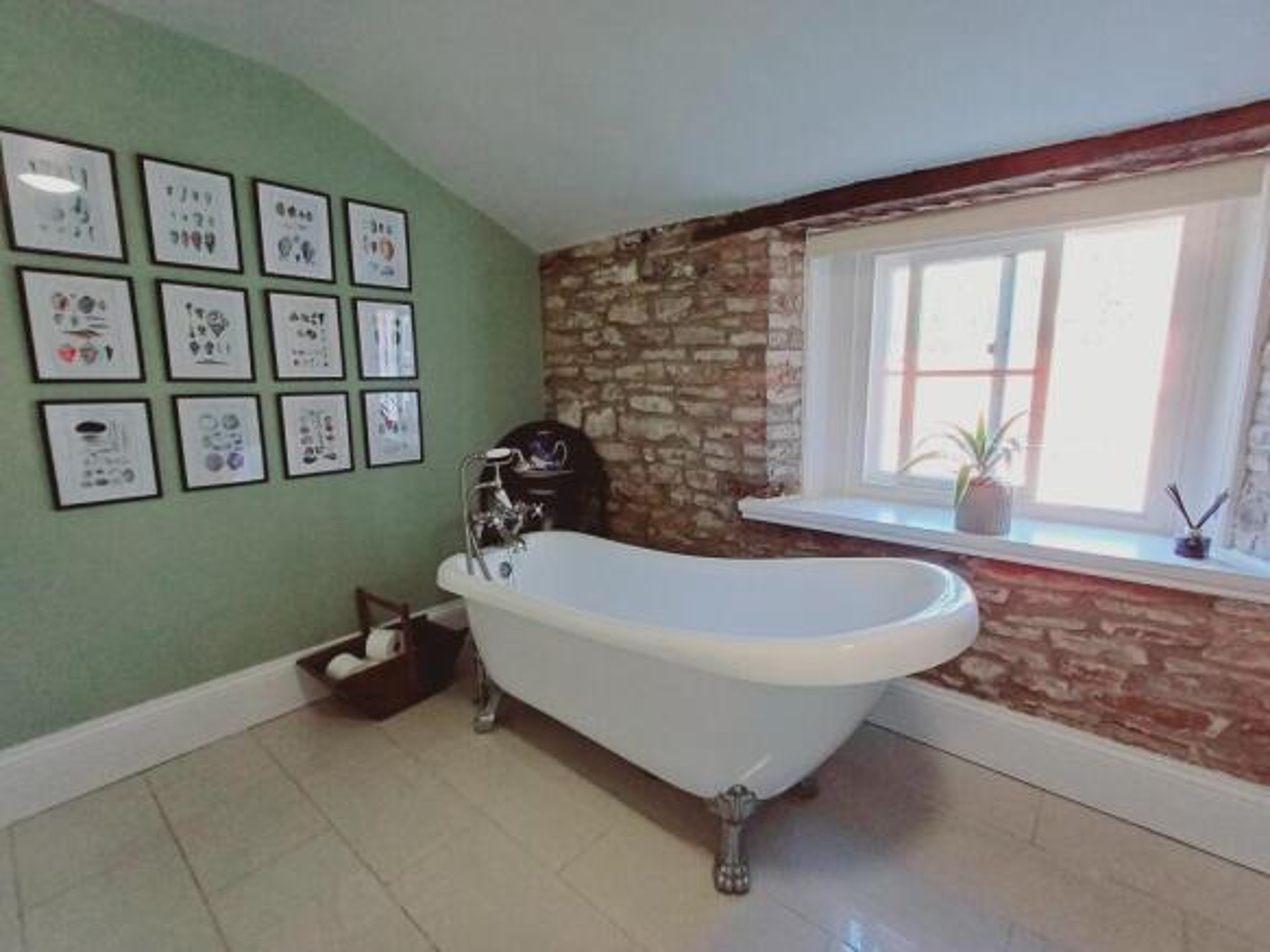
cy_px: 476
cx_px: 635
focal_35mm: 16
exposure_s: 1/50
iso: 160
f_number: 2.2
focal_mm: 1.64
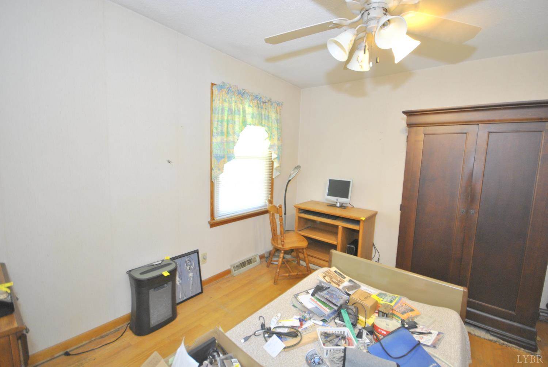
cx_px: 274
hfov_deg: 100.3
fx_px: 229
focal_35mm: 15
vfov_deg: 77.5
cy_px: 184
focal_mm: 10
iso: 400
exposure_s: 1/13
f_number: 4
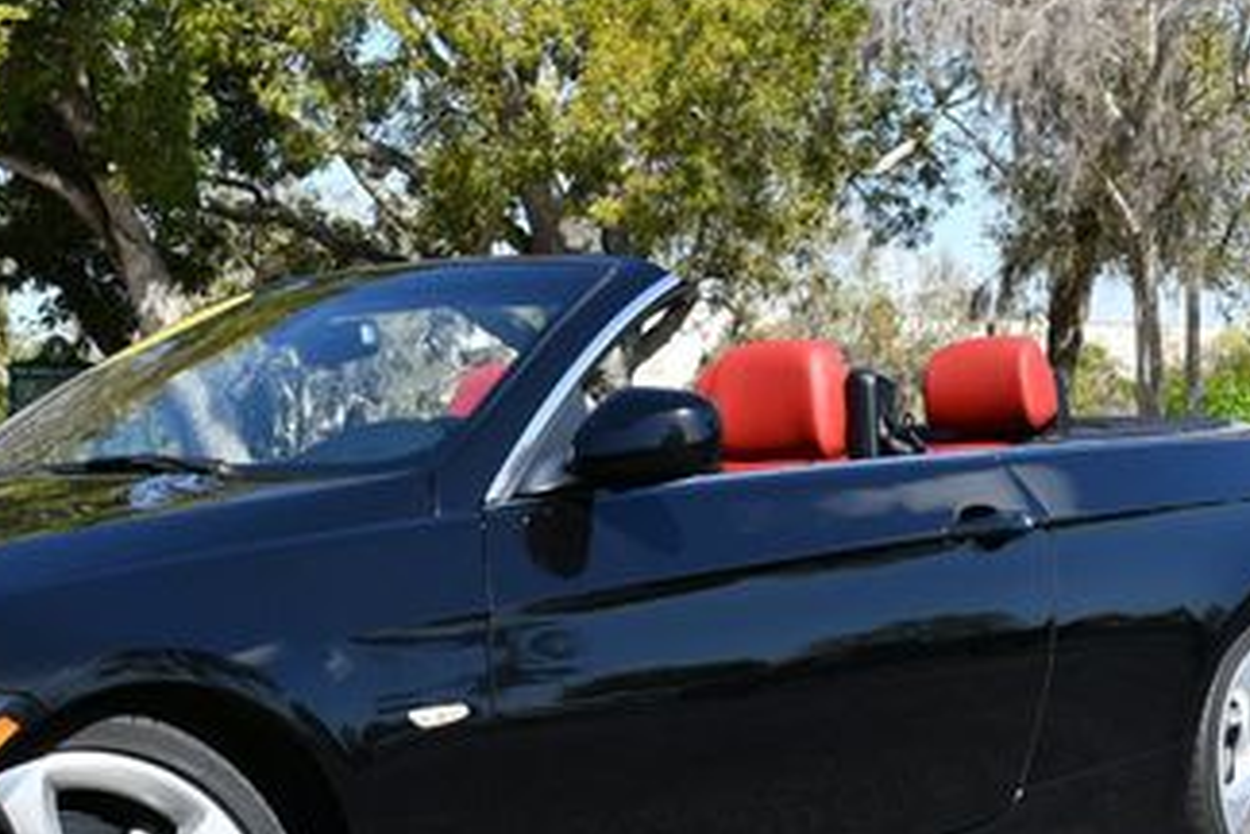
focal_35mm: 87
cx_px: 316
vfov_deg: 15.7
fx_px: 3021
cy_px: 463
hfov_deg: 23.2
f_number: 8
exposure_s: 1/250
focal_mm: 22
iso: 125
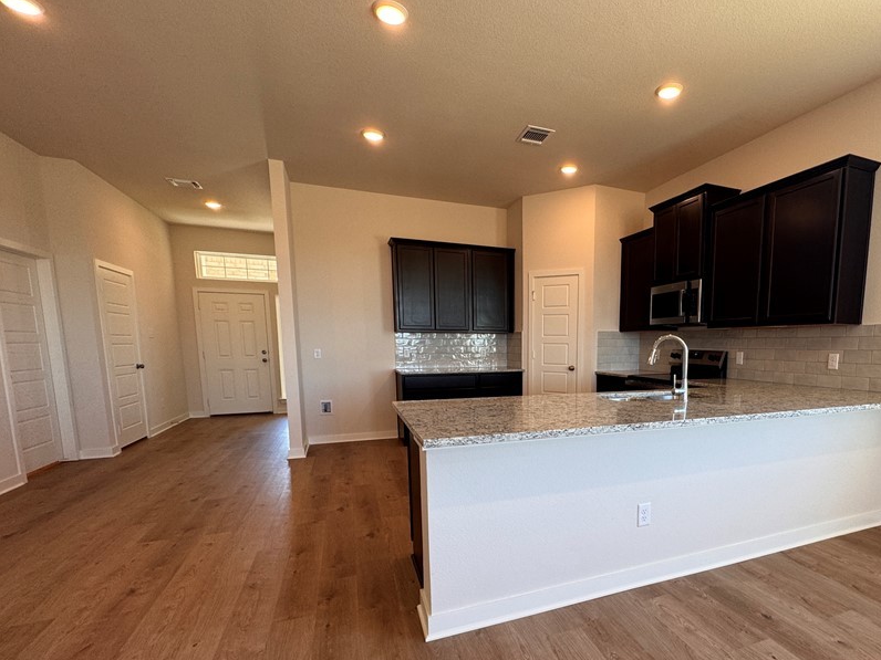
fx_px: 458
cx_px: 548
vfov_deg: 70.7
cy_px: 404
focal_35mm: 18
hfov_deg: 86.1
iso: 100
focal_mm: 2.22
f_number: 2.2
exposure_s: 1/120
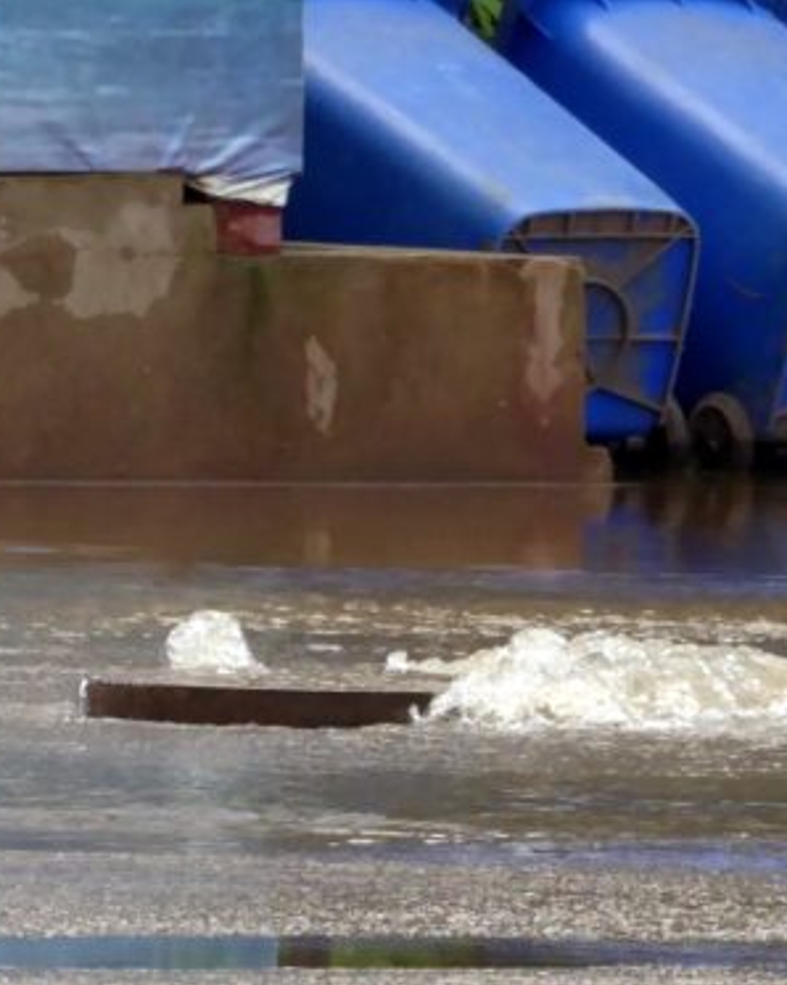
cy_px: 492
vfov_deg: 3.1
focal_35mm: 627
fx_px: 18270
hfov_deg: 2.5
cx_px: 496
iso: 320
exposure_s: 1/400
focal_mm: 77.3
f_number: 6
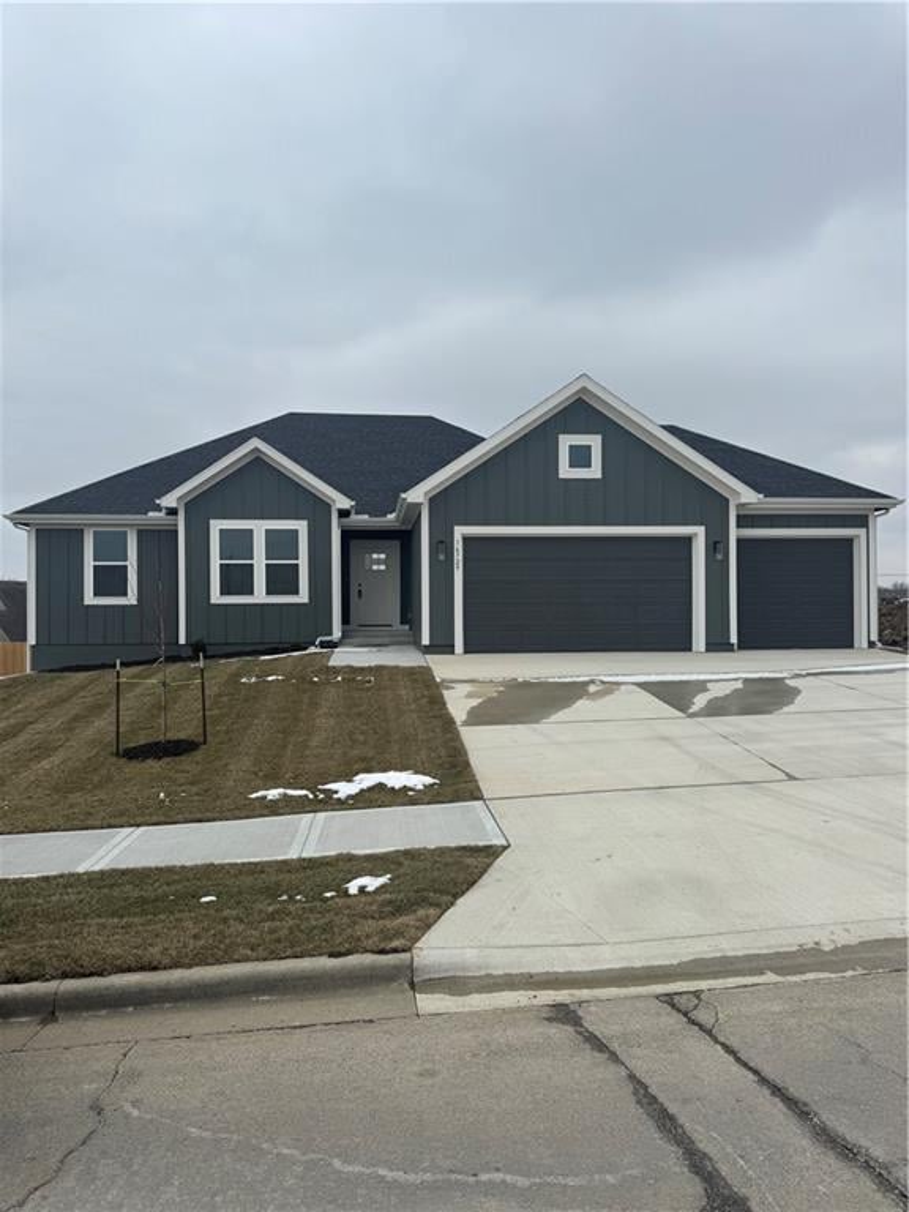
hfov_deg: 56.8
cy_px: 606
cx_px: 454
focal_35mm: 24
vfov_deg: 71.6
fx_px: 840
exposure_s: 1/3247
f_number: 1.78
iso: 80
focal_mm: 6.76
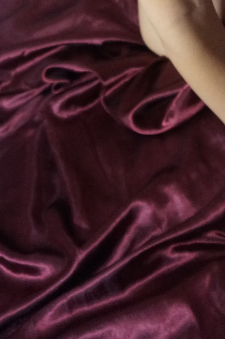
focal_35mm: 78
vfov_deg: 21.1
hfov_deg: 16.9
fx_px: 733
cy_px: -198
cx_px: 247
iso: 1000
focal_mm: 16
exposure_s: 1/60
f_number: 4
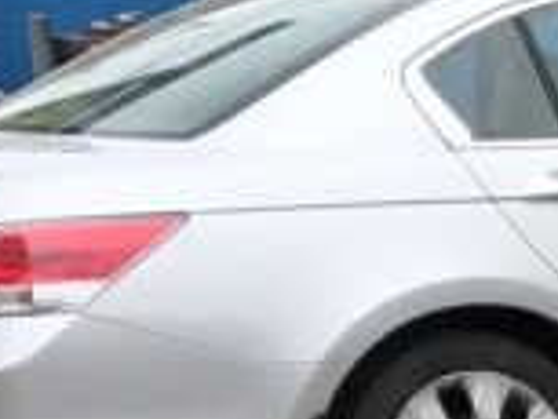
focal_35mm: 187
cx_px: 1608
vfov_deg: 7.5
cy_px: 944
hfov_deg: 8.9
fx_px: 3017
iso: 20
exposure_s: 1/939
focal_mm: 3.99
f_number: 1.8
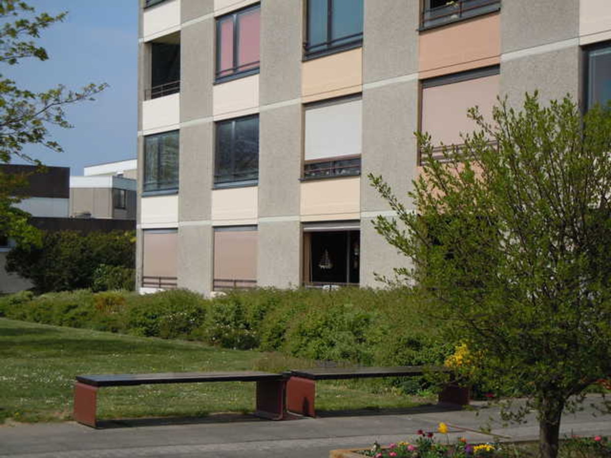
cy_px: 229
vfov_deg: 19.1
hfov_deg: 25.3
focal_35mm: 77
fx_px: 1359
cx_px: 306
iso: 100
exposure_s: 1/250
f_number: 8.6
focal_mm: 13.9
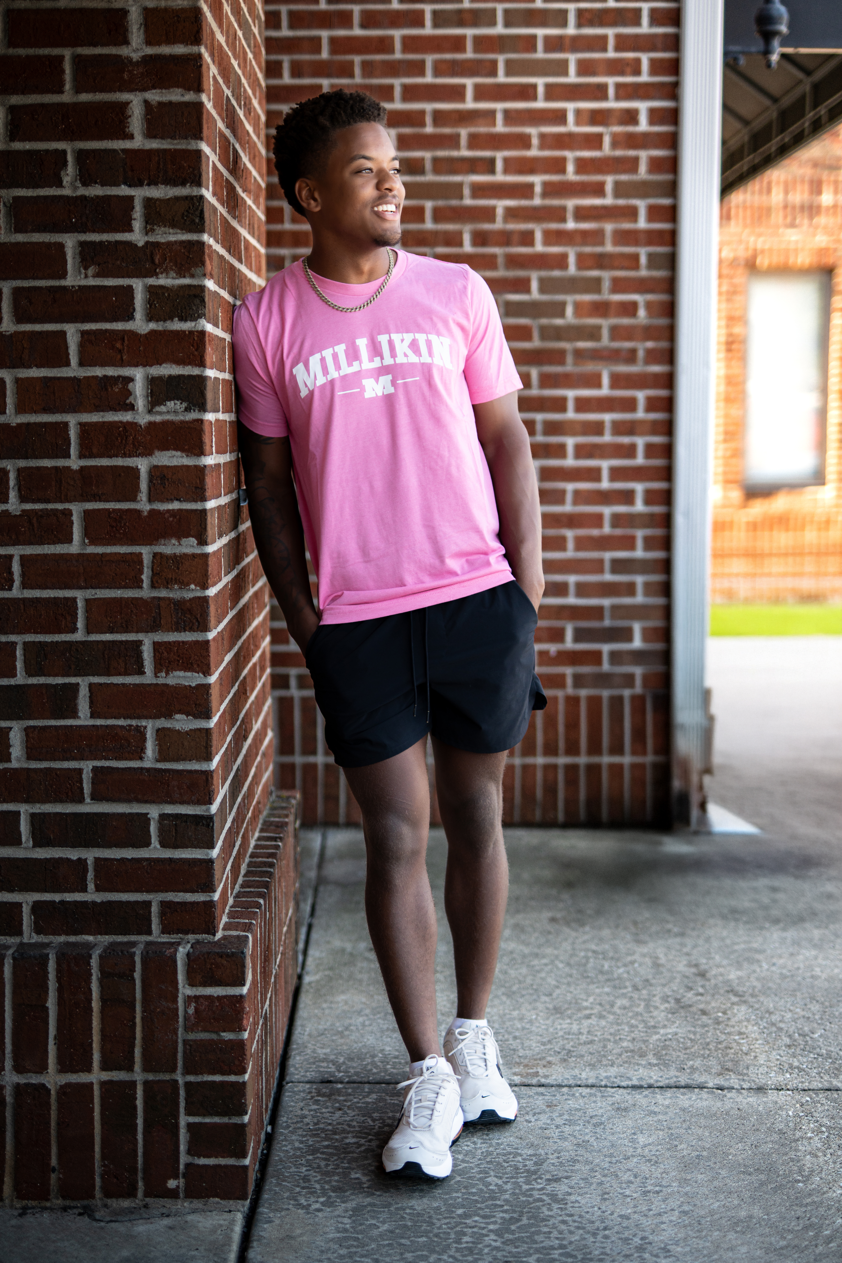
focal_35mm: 50
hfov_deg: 27.0
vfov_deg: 39.6
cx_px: 421
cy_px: 632
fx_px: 1754
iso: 200
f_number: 1.6
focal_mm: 50
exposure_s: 1/1250
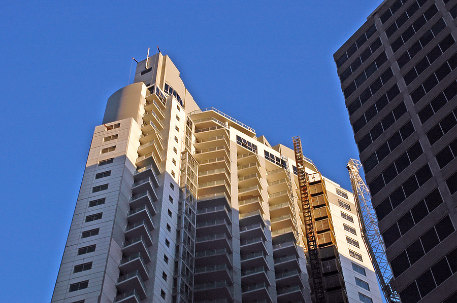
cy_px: 152
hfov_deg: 28.1
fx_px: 913
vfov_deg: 18.9
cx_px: 228
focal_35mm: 72
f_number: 9
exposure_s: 1/320
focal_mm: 48
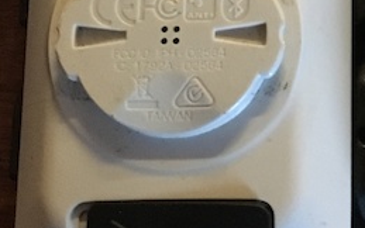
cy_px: 35
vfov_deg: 13.7
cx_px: 421
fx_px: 945
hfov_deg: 20.6
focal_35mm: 95
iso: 400
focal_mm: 4.15
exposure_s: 1/15
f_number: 2.2
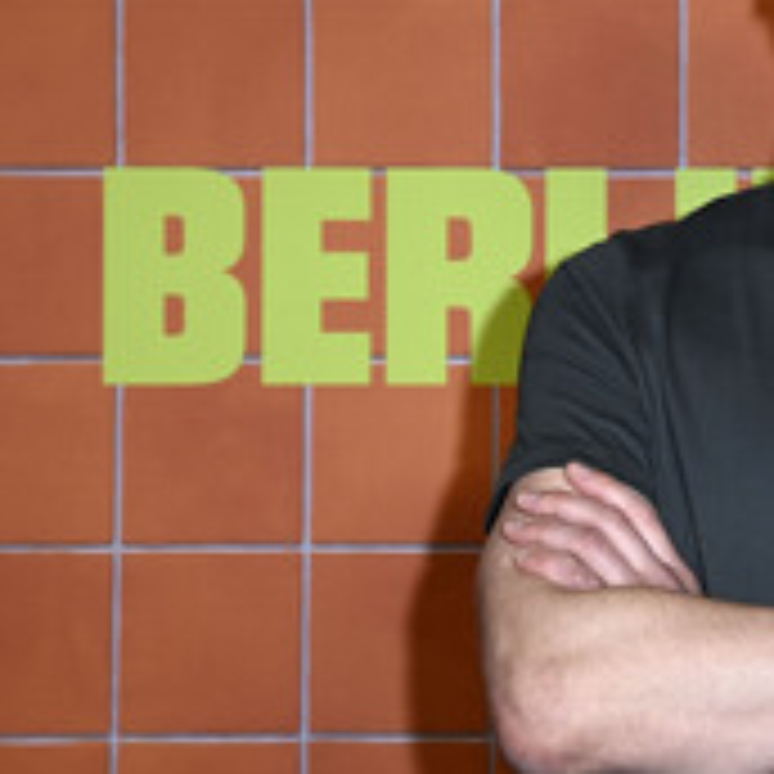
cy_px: 270
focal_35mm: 145
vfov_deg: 12.0
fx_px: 3668
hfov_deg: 11.8
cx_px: 898
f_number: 5.6
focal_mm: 65
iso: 800
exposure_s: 1/250
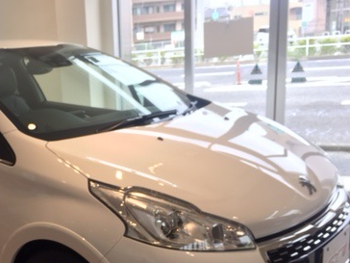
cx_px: 64
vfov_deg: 27.9
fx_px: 516
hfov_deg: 36.1
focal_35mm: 51
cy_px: 213
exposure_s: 1/123
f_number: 2.2
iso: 32
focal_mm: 4.15
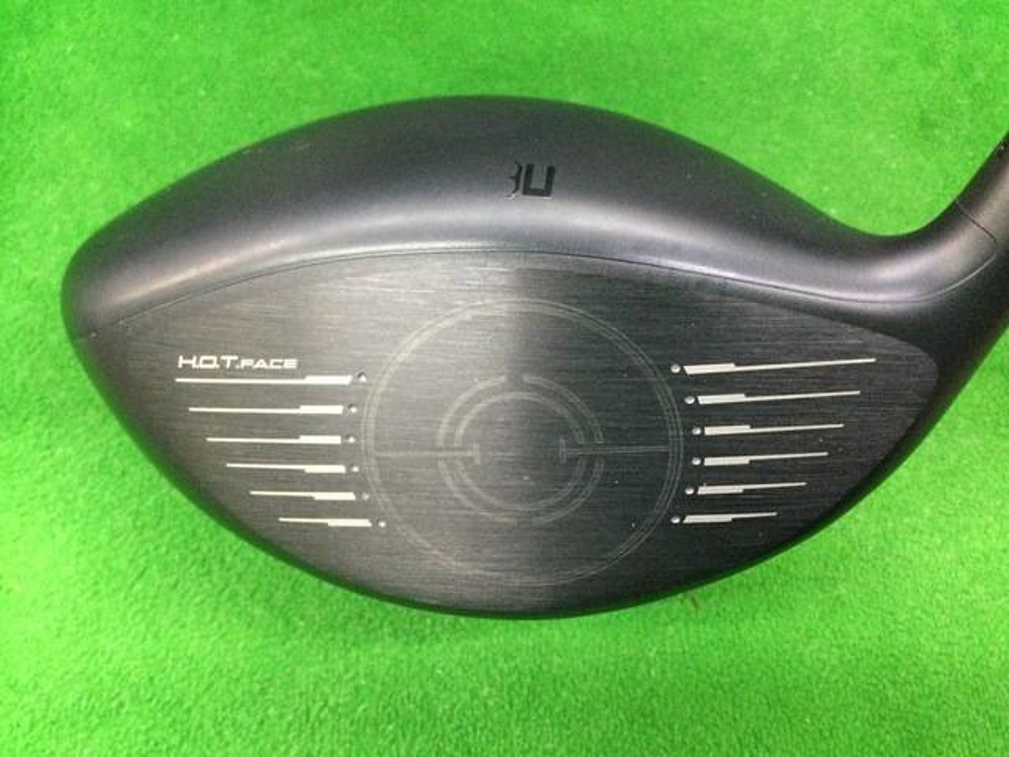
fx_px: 904
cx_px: 504
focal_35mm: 31
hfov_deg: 58.4
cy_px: 378
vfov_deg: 45.4
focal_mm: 3.3
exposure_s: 1/20
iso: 200
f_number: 2.4
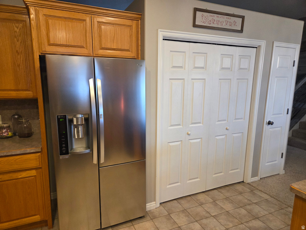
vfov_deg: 58.9
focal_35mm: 23
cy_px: 115
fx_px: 203
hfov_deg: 73.9
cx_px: 153
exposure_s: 1/120
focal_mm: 5.4
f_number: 1.8
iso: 320
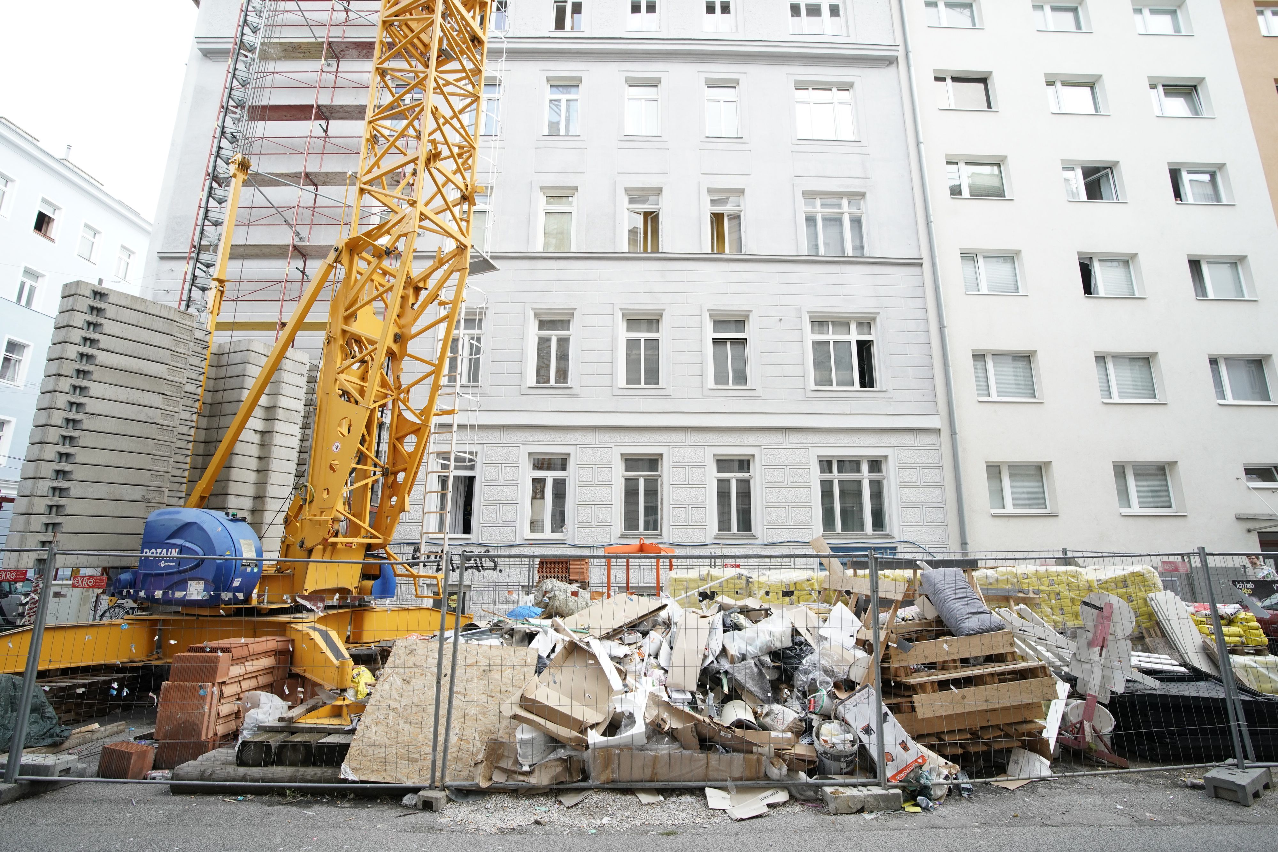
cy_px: 426
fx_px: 568
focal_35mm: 16
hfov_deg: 96.7
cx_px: 639
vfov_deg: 73.7
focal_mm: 16
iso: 1250
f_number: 9
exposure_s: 1/250
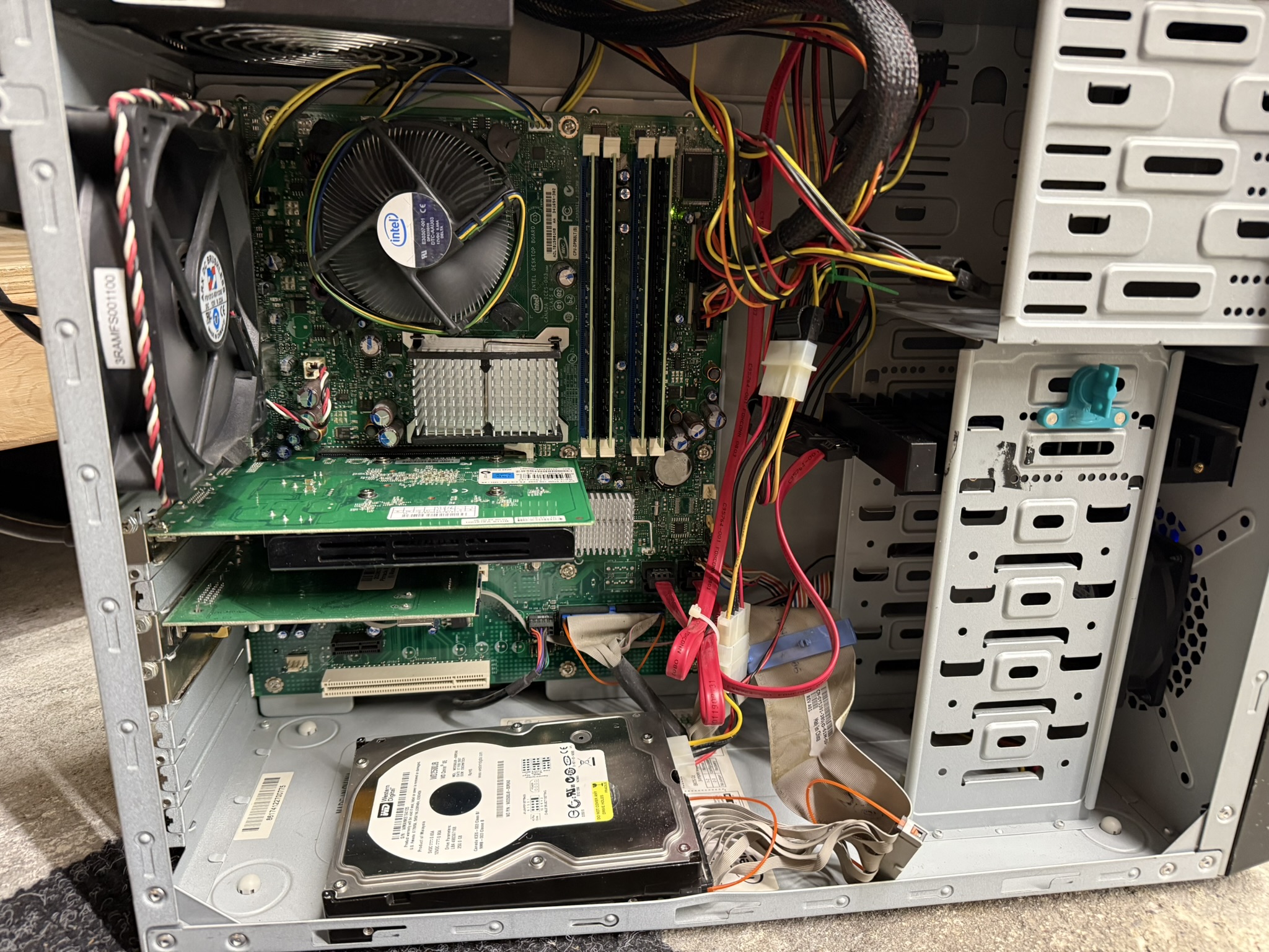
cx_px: 634
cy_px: 476
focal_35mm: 24
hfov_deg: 71.6
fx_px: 880
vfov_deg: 56.8
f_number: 1.78
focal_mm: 6.76
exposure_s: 1/60
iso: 500
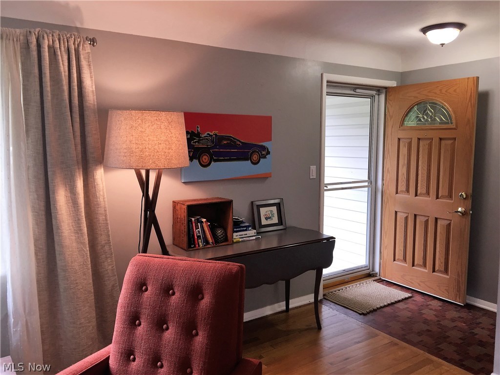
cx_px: 250
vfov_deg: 48.2
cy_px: 188
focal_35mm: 29
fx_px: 419
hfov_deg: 61.7
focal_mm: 4.15
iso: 40
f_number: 2.2
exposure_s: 1/30
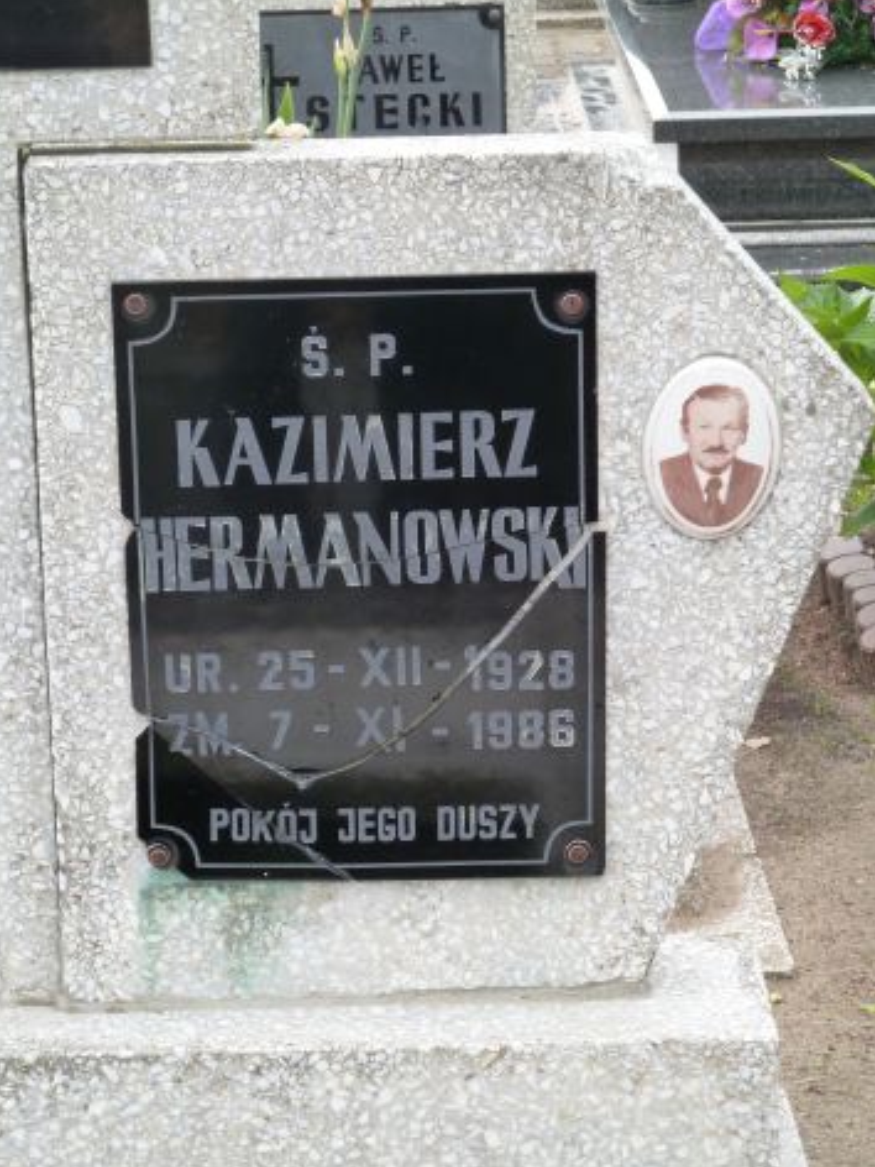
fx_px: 3808
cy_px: 584
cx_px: 435
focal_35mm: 113
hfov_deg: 13.1
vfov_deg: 17.4
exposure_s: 1/40
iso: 125
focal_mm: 18.2
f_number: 4.4
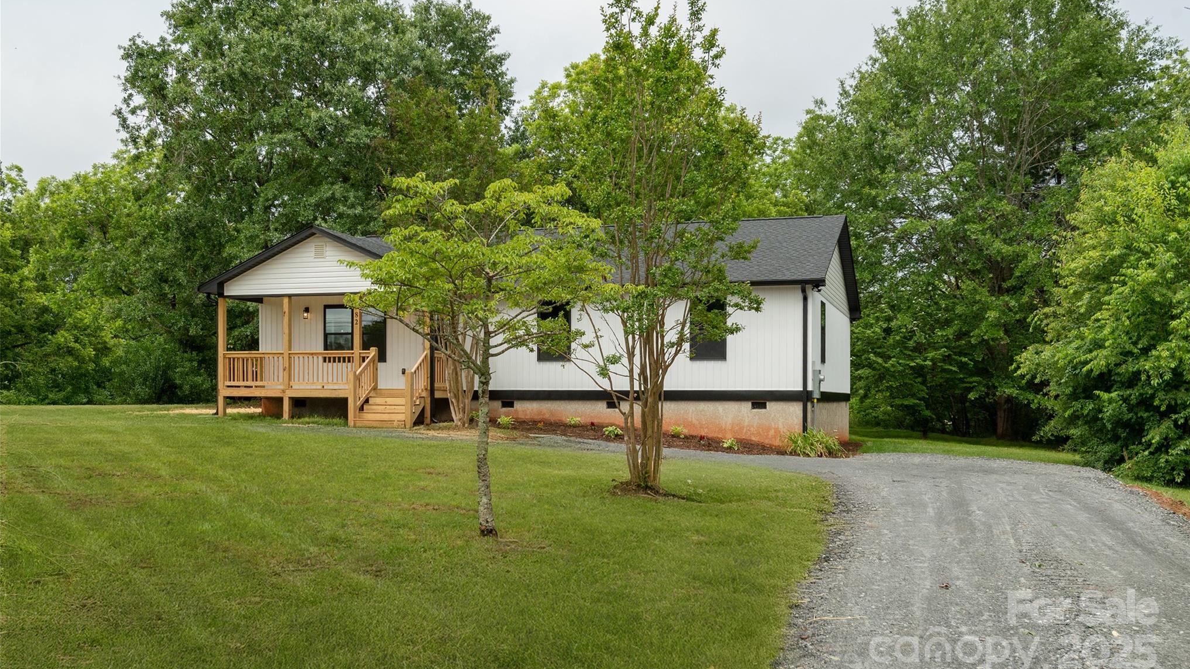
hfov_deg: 54.0
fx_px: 1168
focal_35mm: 37
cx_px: 600
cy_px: 301
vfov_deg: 32.0
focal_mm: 35
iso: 320
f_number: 8
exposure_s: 1/1250
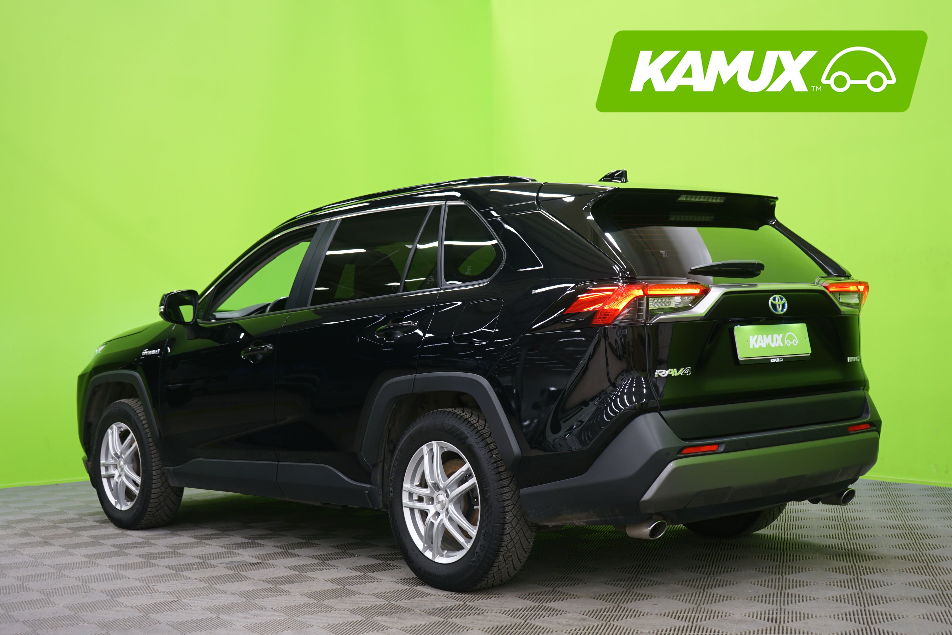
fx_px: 1296
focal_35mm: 49
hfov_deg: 40.3
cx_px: 476
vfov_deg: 27.5
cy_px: 318
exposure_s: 1/5
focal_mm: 49
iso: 400
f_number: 4.5
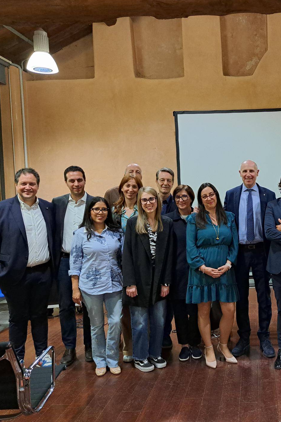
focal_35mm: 34
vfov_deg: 55.8
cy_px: 213
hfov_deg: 36.5
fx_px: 398
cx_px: 251
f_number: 1.8
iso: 500
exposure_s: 1/33
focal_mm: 5.23
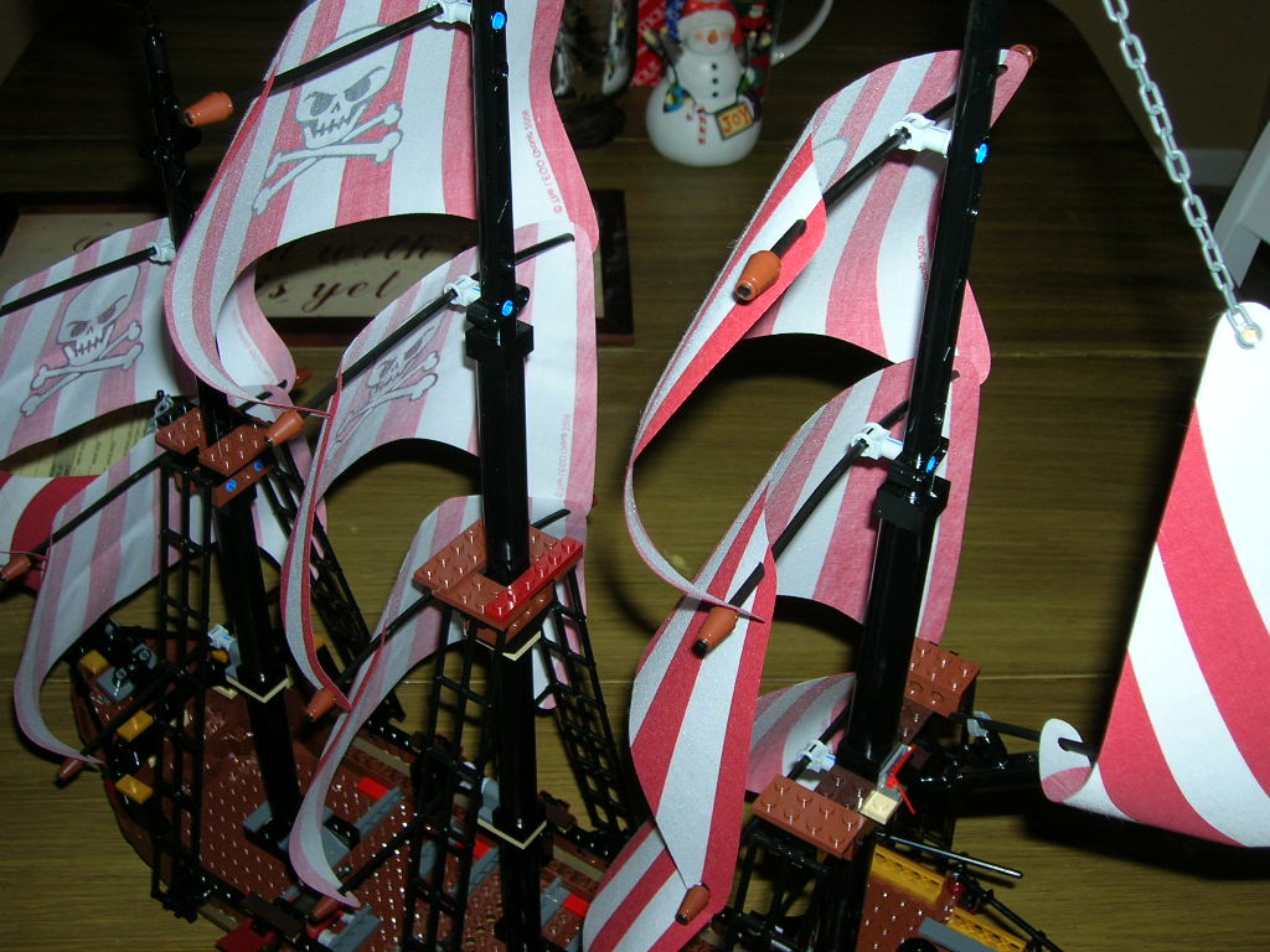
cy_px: 476
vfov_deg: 37.7
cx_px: 635
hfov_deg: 49.0
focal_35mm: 38
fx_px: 1394
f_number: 3
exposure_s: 1/60.1
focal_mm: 6.4
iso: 50
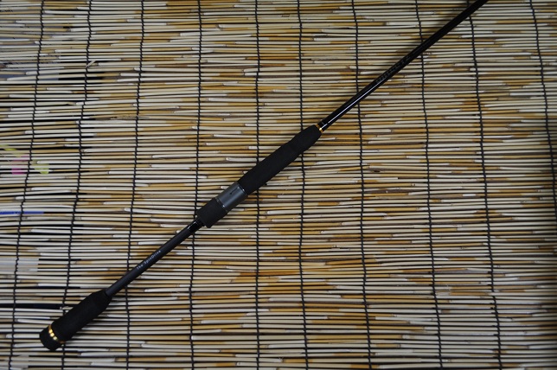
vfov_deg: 47.8
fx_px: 417
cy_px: 185
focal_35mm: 27
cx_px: 278
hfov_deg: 67.4
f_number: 4
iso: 500
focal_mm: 18
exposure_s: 1/60
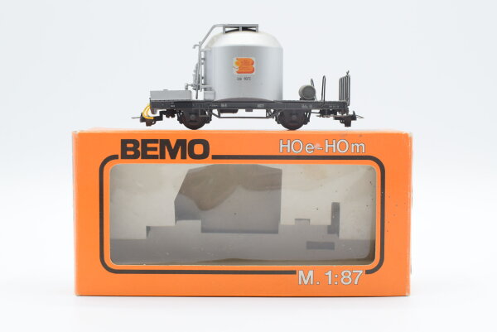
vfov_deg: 25.8
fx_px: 725
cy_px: 166
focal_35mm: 52
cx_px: 248
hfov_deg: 37.8
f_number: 8
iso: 320
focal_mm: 35
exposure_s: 1/125
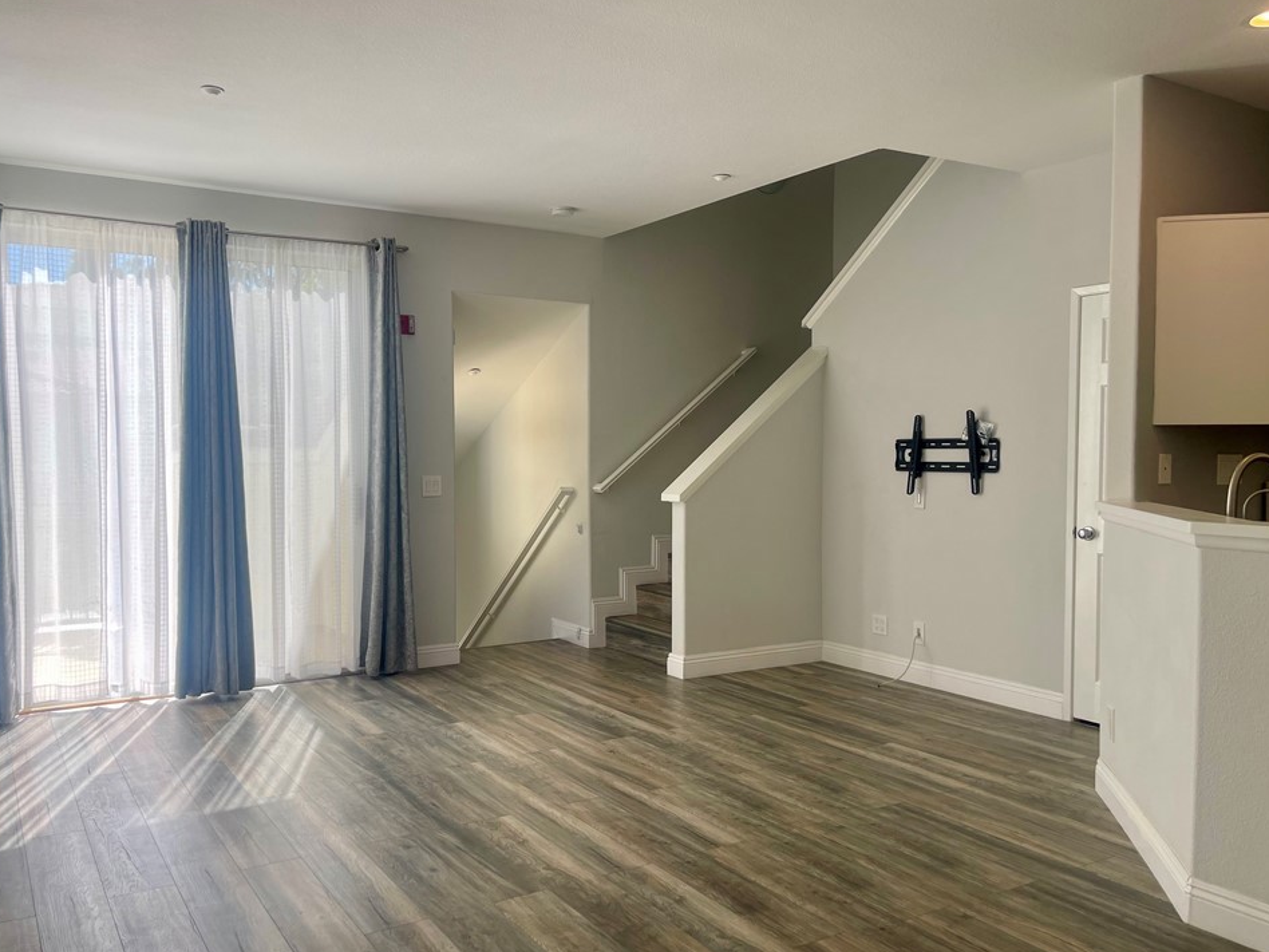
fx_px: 990
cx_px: 601
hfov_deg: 65.3
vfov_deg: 51.3
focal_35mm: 27
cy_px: 497
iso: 32
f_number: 1.6
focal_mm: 5.1
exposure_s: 1/478
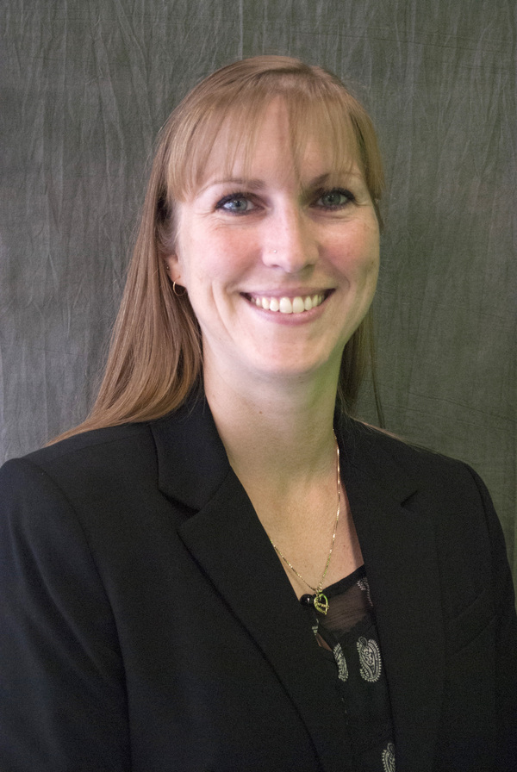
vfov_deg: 29.8
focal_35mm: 68
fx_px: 1449
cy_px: 386
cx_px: 258
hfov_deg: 20.2
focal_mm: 45
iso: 1600
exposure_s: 1/60
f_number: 5.3
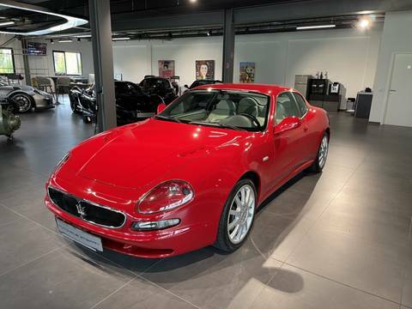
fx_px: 309
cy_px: 154
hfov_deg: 67.3
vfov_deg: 53.1
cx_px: 206
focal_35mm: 26
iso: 80
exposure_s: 1/50
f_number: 1.6
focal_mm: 5.1
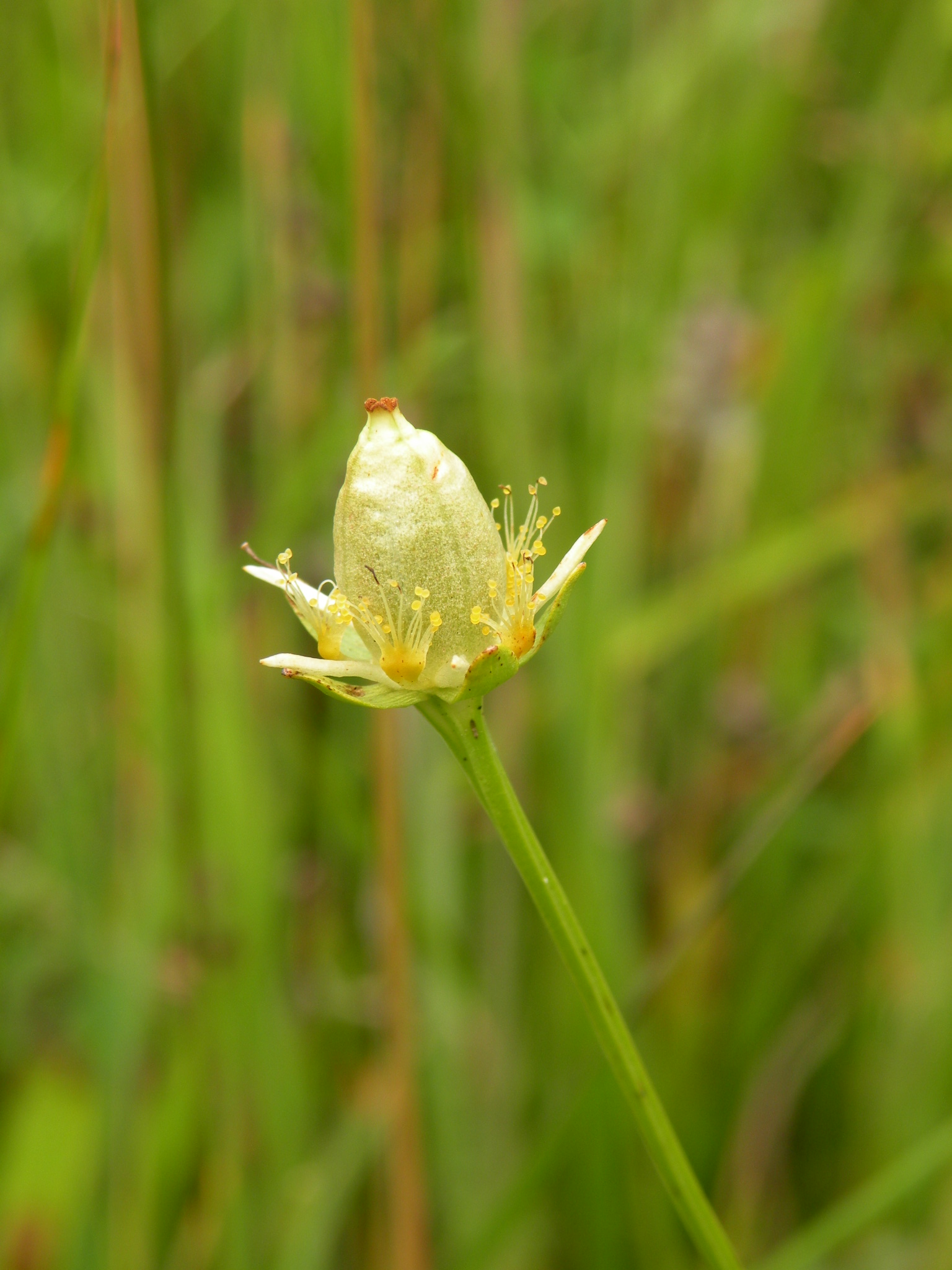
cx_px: 476
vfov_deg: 19.4
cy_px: 635
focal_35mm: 101
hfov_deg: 14.6
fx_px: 3704
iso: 64
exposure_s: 1/87
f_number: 4.5
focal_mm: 17.9
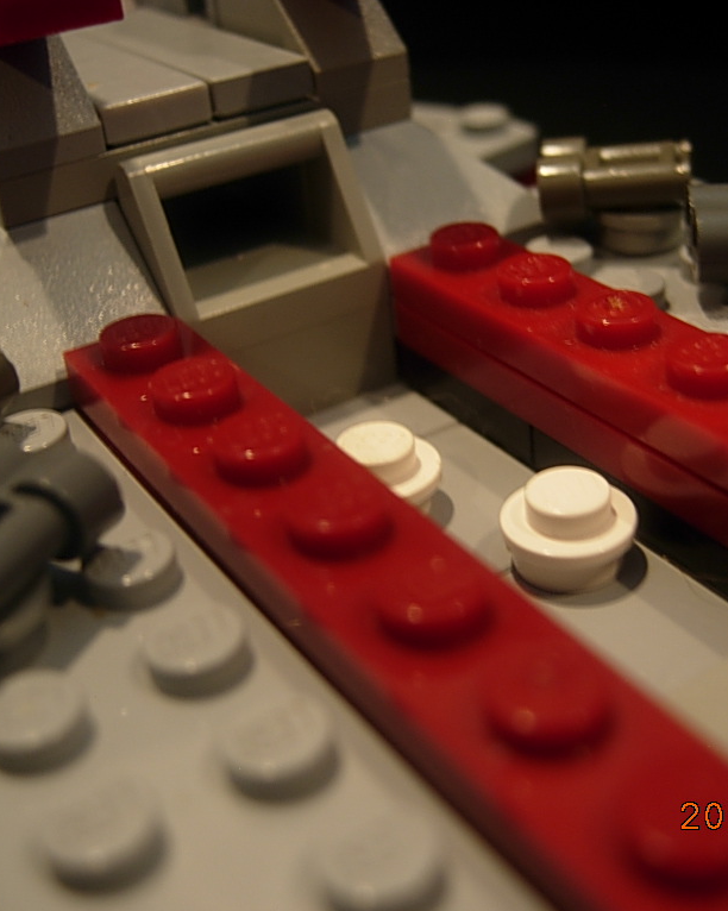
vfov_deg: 39.6
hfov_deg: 31.7
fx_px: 1267
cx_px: 498
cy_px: 456
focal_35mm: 47
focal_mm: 7.5
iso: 52
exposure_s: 1/4
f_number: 2.7
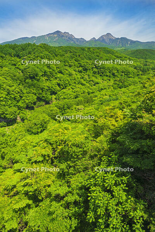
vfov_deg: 71.5
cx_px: 78
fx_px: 161
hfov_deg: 51.3
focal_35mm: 25
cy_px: 116
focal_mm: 25
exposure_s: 1/30
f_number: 13
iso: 160
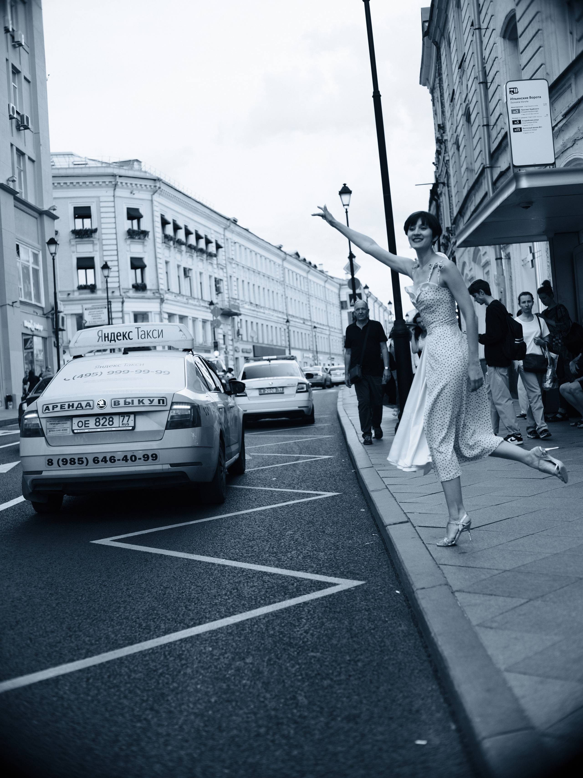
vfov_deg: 42.1
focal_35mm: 45
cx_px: 292
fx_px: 1010
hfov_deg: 32.2
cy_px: 389
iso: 1600
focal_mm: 57
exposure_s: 1/320
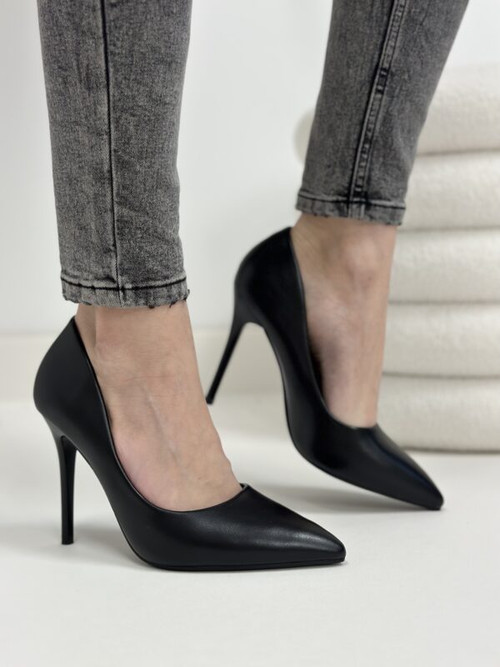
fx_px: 924
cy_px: 334
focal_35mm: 48
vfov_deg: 39.7
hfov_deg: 30.3
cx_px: 250
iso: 160
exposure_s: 1/100
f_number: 1.78
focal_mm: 6.86
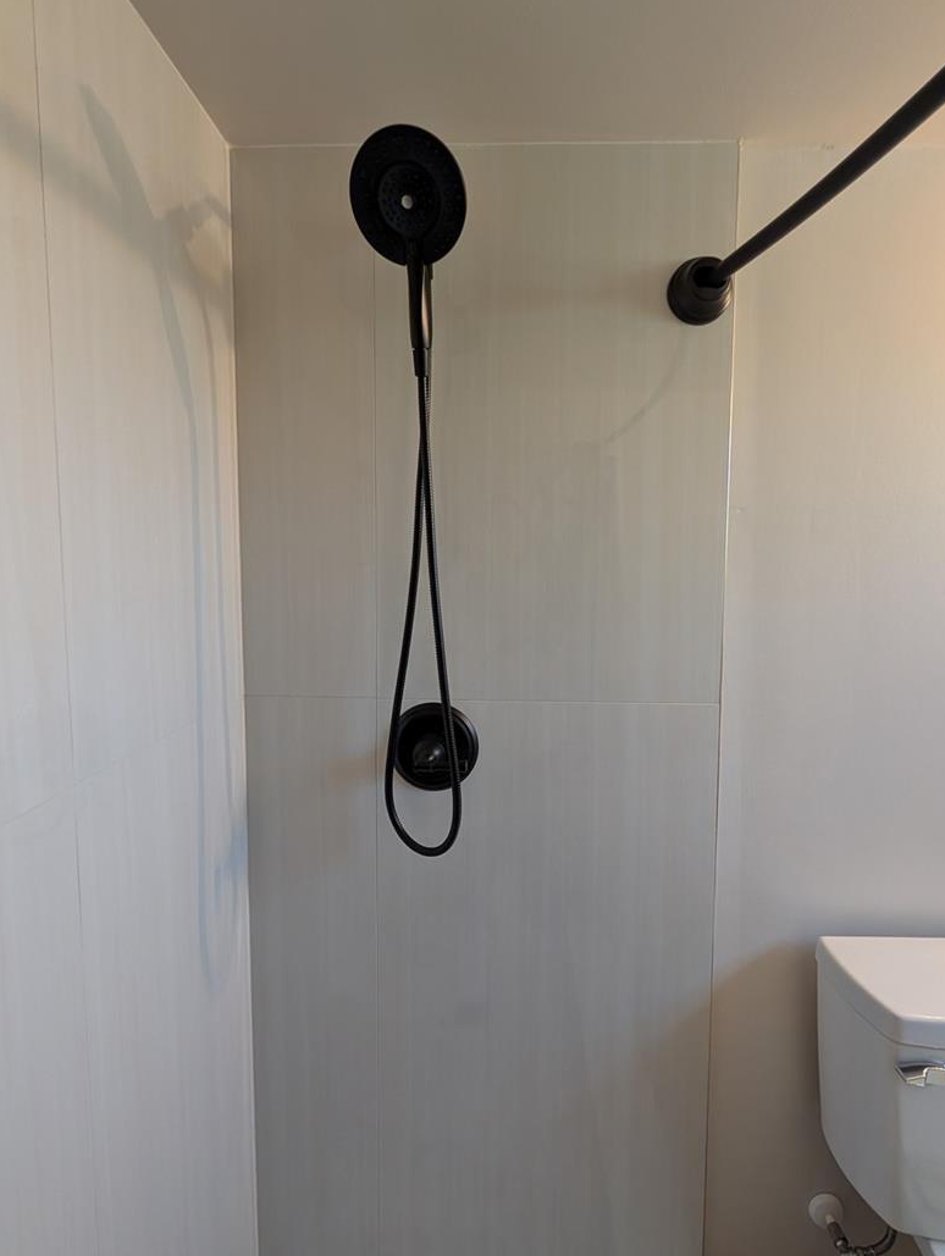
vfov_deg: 101.9
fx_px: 509
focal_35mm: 14
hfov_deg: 85.8
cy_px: 592
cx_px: 488
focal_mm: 2.02
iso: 232
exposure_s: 1/120
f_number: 1.7
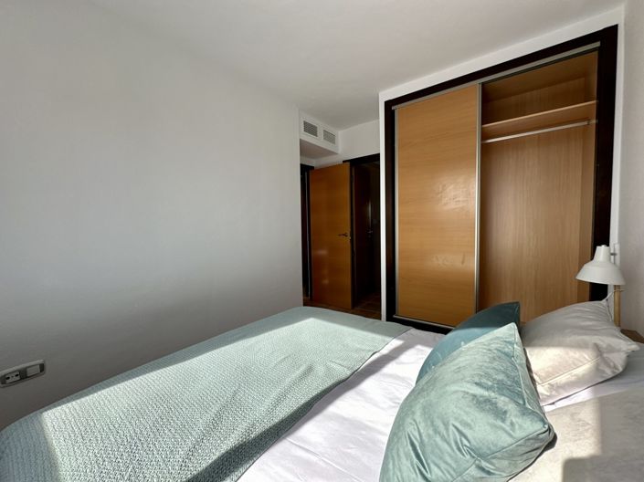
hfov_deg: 102.1
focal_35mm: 14
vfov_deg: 85.6
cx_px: 322
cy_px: 241
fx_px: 260
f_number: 2.2
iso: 40
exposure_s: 1/297
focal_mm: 2.22
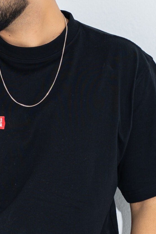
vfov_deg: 5.3
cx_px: 7
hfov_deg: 3.5
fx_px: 2515
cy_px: 175
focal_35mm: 387
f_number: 5.6
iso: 100
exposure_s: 1/250
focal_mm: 85
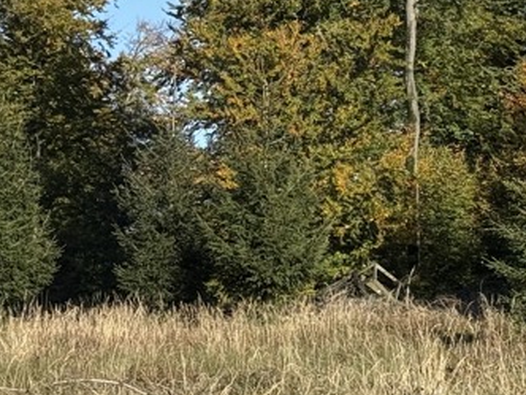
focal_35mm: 148
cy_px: -95
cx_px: 219
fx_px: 2249
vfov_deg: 9.9
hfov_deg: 13.3
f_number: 1.78
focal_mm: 6.76
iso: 64
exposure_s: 1/3891
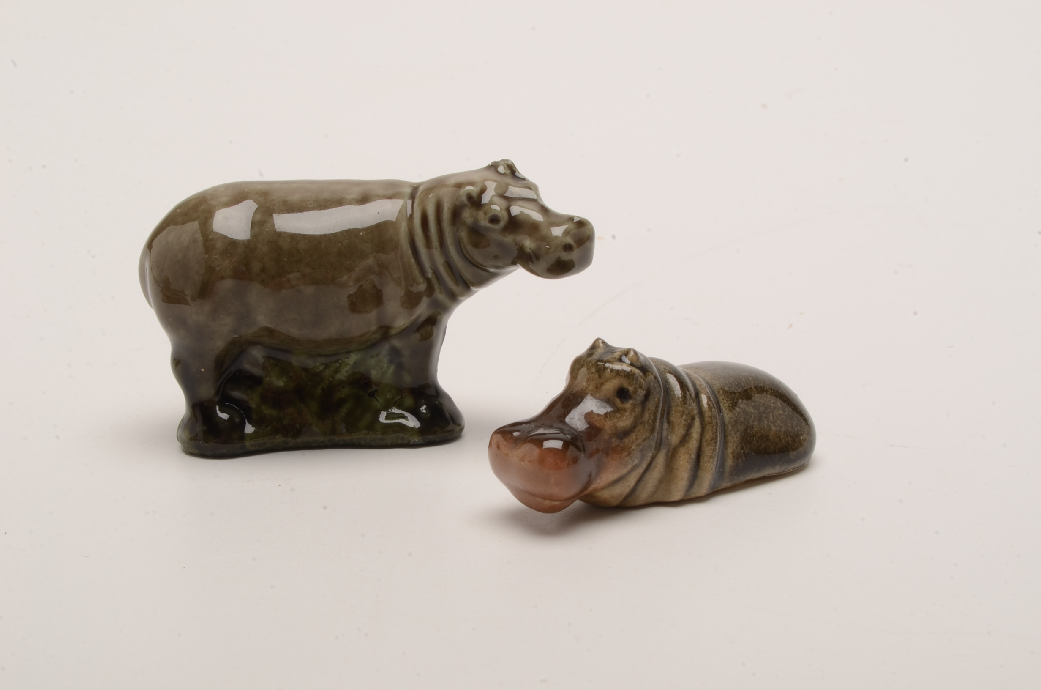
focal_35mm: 82
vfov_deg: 16.5
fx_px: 2381
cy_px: 345
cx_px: 520
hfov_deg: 24.7
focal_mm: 55
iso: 100
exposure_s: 1/160
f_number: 32
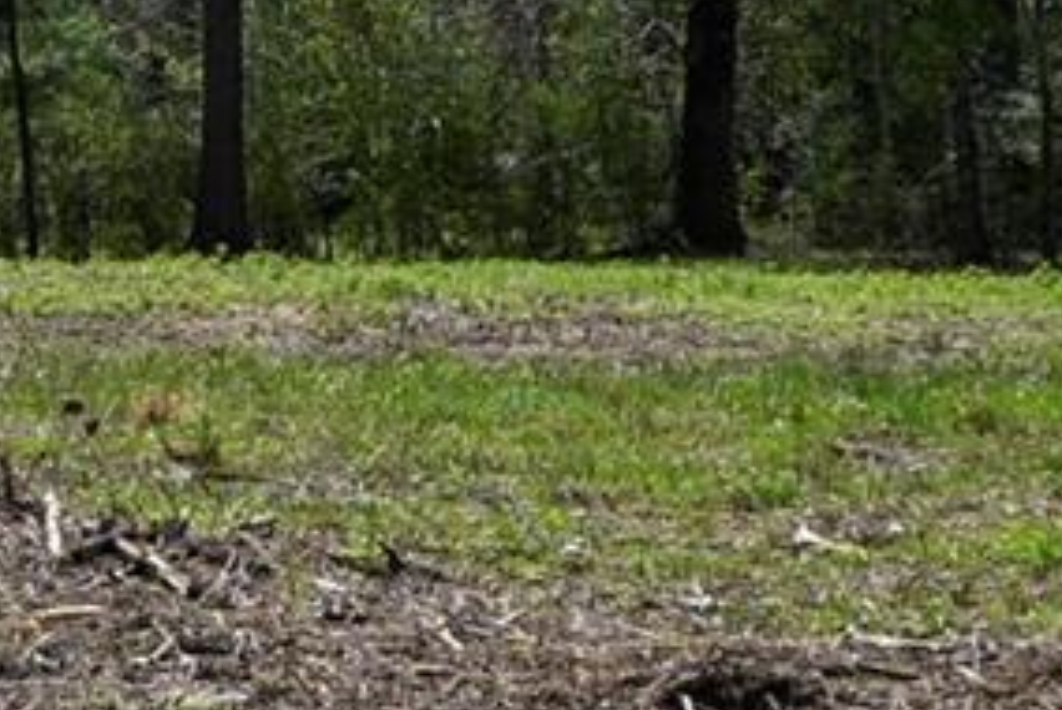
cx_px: -209
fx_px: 6378
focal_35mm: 216
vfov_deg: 6.4
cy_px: 58
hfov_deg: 9.4
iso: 100
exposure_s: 1/250
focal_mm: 20
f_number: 8
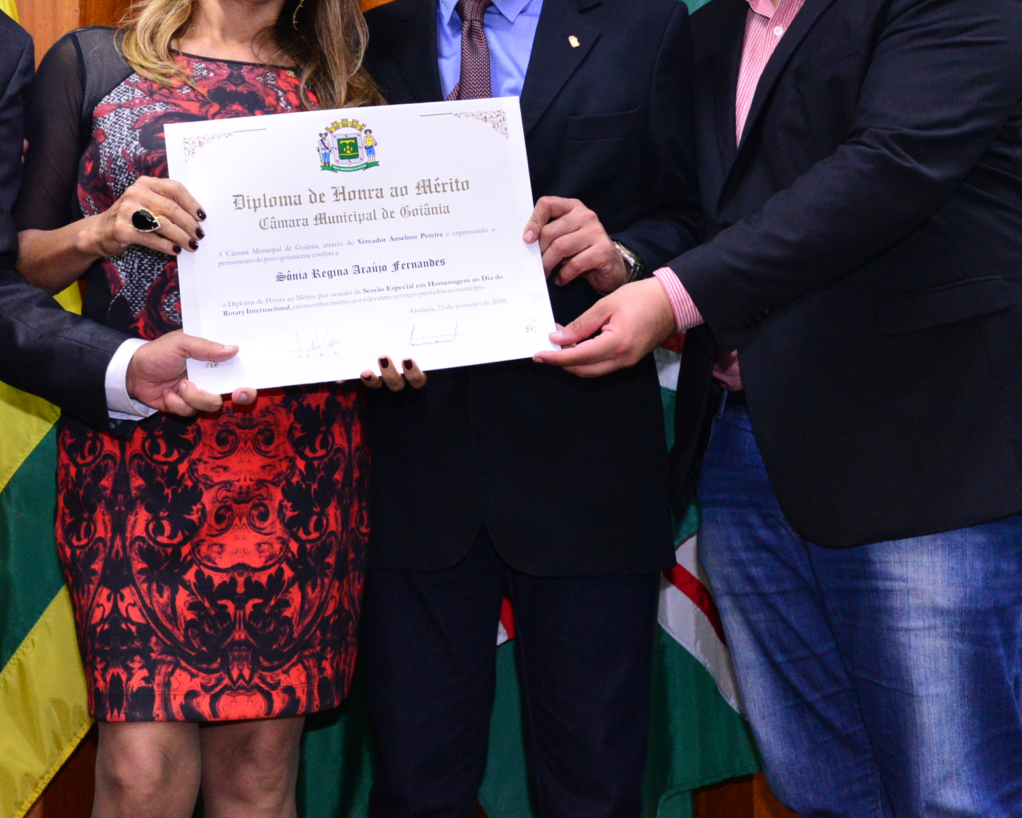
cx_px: 298
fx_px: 1905
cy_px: 188
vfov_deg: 23.9
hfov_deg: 29.7
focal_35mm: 63
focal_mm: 35
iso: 3200
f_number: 4.5
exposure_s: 1/125
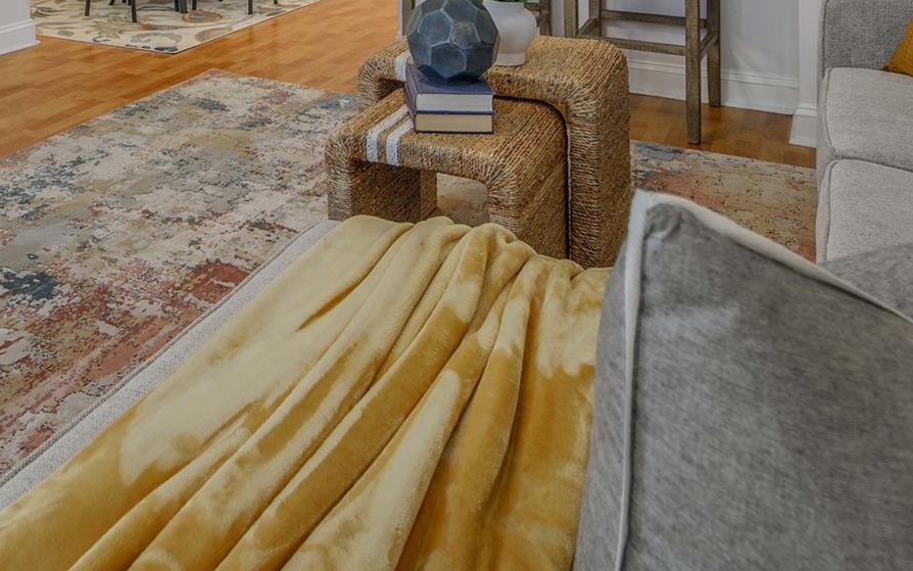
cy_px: -88
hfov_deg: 51.8
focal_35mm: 35
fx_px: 871
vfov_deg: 31.3
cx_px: 181
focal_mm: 15
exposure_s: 1/3
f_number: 7.1
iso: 250
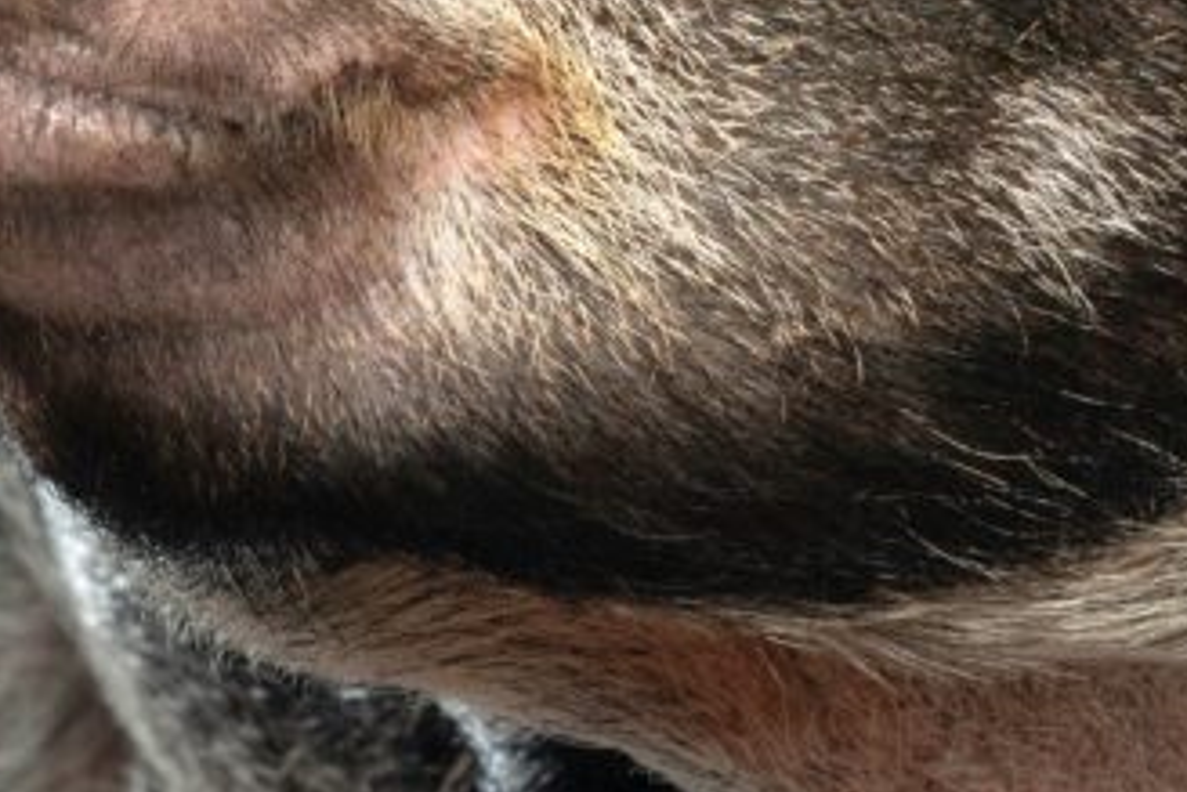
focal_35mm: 421
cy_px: -250
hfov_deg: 4.9
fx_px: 13887
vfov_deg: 3.3
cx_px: 807
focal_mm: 135
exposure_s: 1/200
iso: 800
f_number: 13
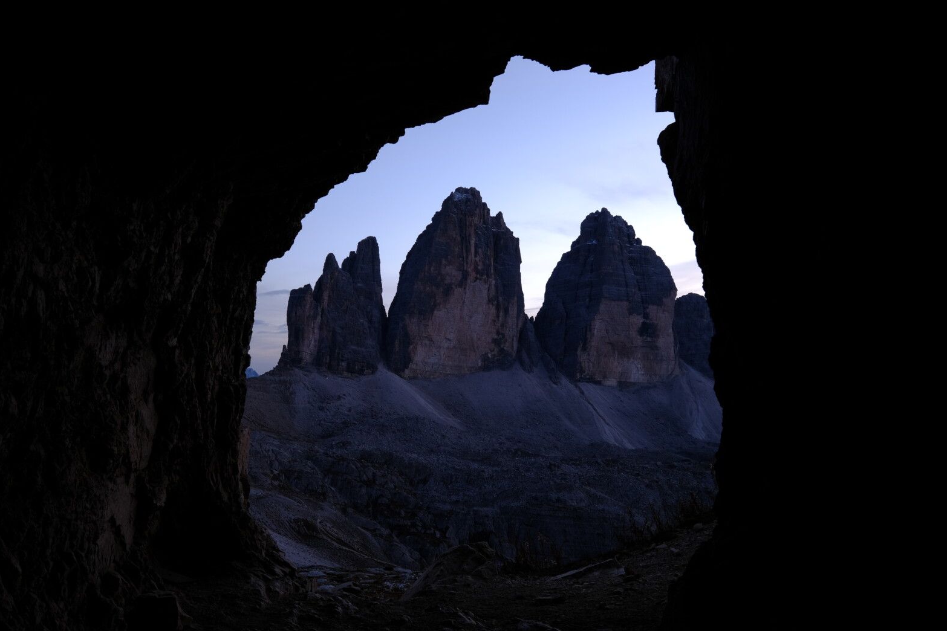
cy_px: 320
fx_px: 789
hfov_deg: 61.9
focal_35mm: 30
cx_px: 459
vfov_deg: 43.6
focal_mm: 19.1
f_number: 10
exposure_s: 5
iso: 80
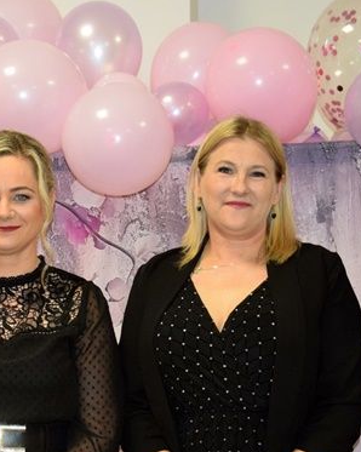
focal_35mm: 102
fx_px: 1363
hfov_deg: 15.0
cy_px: 342
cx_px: 107
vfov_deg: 18.7
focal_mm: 30
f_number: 4.5
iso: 800
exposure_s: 1/80
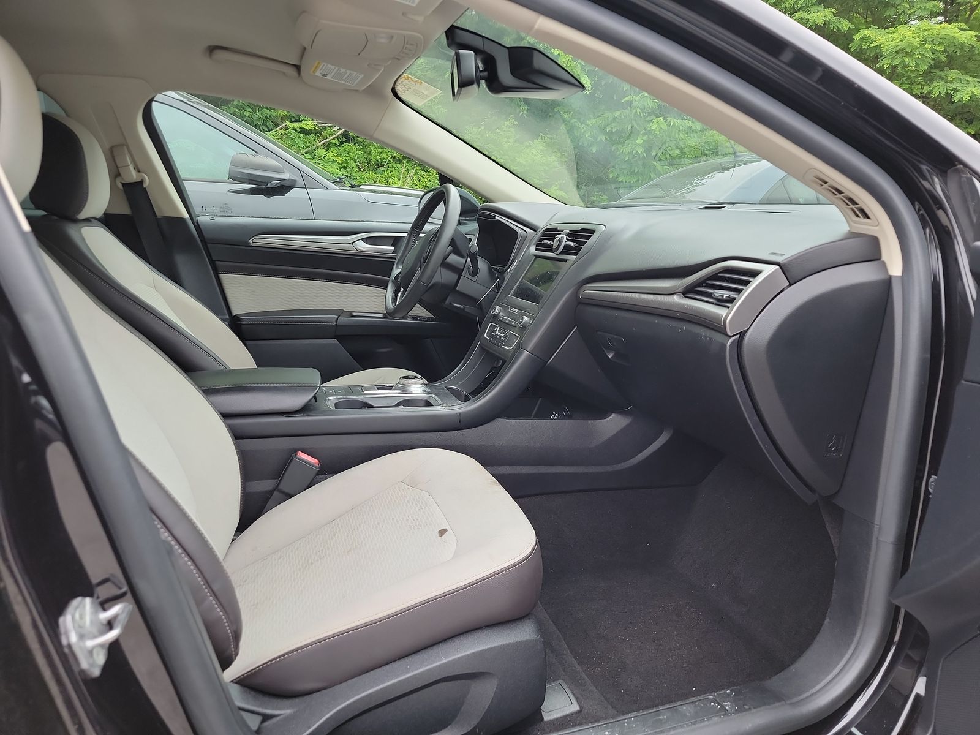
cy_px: 368
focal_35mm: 24
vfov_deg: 56.8
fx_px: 679
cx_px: 490
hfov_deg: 71.6
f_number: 1.8
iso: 165
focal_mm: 6.7
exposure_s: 1/59
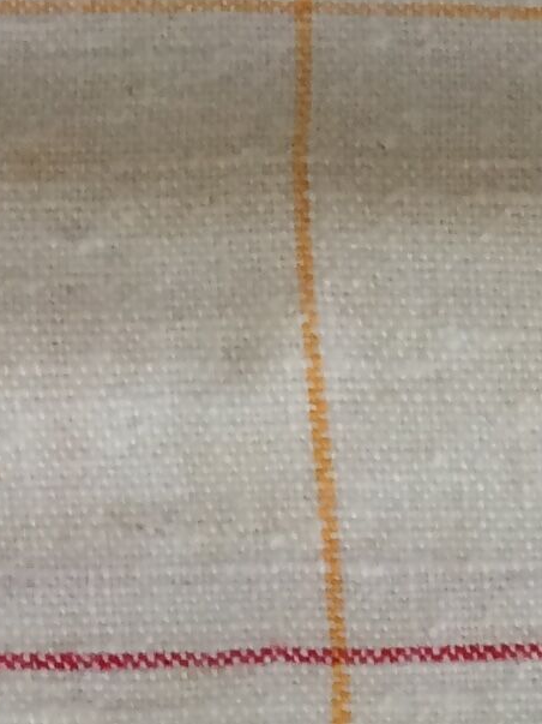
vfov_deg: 11.9
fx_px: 3279
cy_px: 1155
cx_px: 1301
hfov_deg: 8.6
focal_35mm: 157
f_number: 2.2
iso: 40
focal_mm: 4.15
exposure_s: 1/33
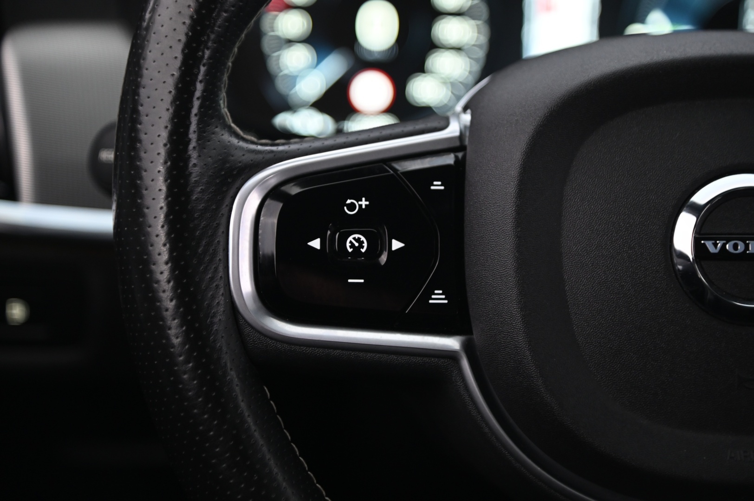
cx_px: 377
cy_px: 250
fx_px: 2511
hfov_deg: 17.1
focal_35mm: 120
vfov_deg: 11.4
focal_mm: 120
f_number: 4
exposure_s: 1/15
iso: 2000
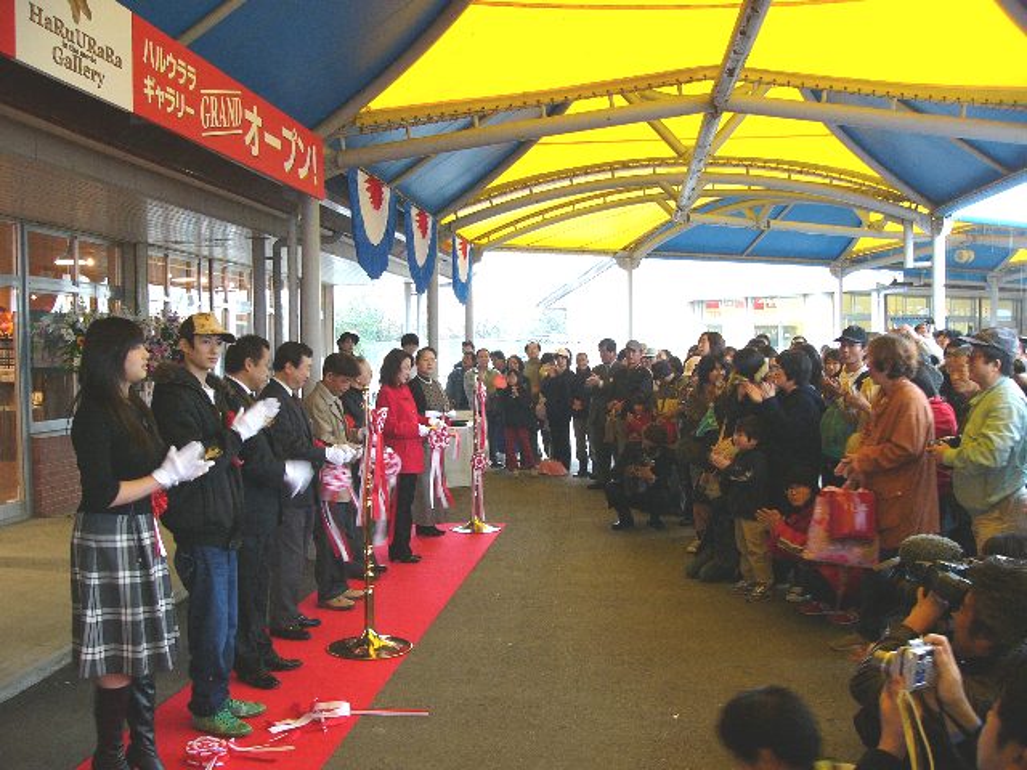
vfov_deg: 39.7
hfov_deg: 51.4
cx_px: 514
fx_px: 1068
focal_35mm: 36
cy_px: 385
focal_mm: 6
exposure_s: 1/13
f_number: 2.8
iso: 100
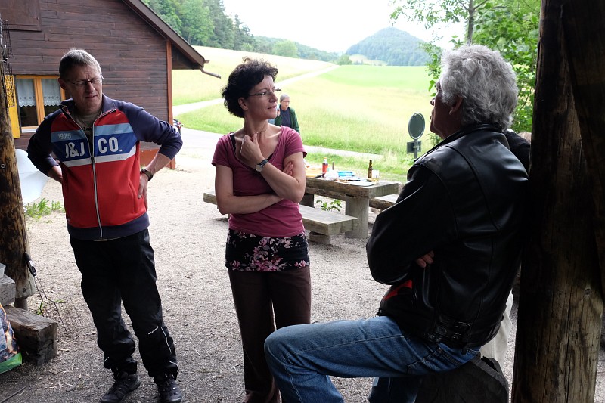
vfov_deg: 41.1
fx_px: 538
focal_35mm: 32
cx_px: 302
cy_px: 202
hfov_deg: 58.7
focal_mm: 21.6
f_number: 5.6
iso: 1600
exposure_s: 1/180
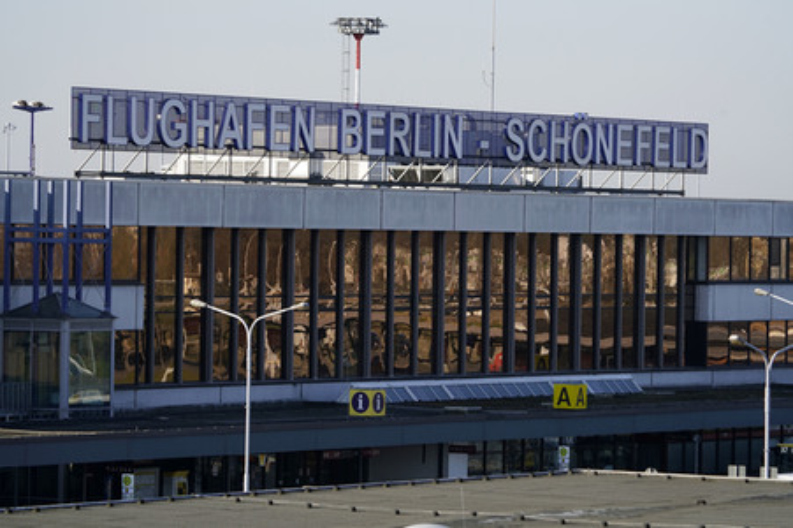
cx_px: 396
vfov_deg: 6.9
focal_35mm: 200
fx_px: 4402
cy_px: 264
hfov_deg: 10.3
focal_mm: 200
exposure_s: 1/1250
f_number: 7.1
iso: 640
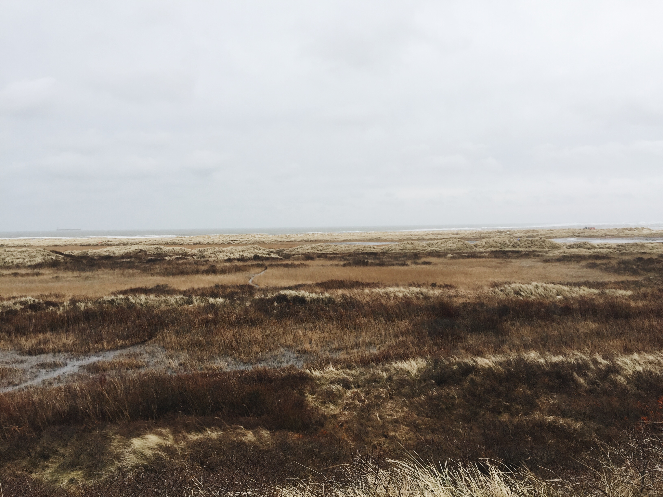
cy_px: 248
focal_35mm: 29
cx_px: 332
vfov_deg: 48.2
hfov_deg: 61.7
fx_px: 555
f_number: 2.2
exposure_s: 1/488
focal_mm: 4.15
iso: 32
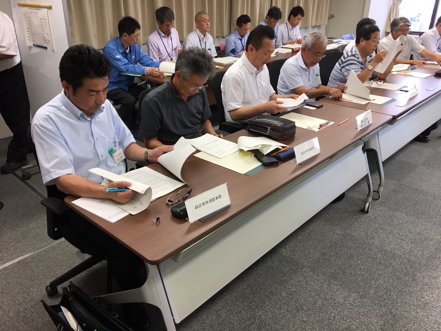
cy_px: 166
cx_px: 220
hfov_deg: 61.7
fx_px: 369
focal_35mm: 29
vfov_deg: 48.2
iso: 25
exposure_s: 1/40
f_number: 2.2
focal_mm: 4.15
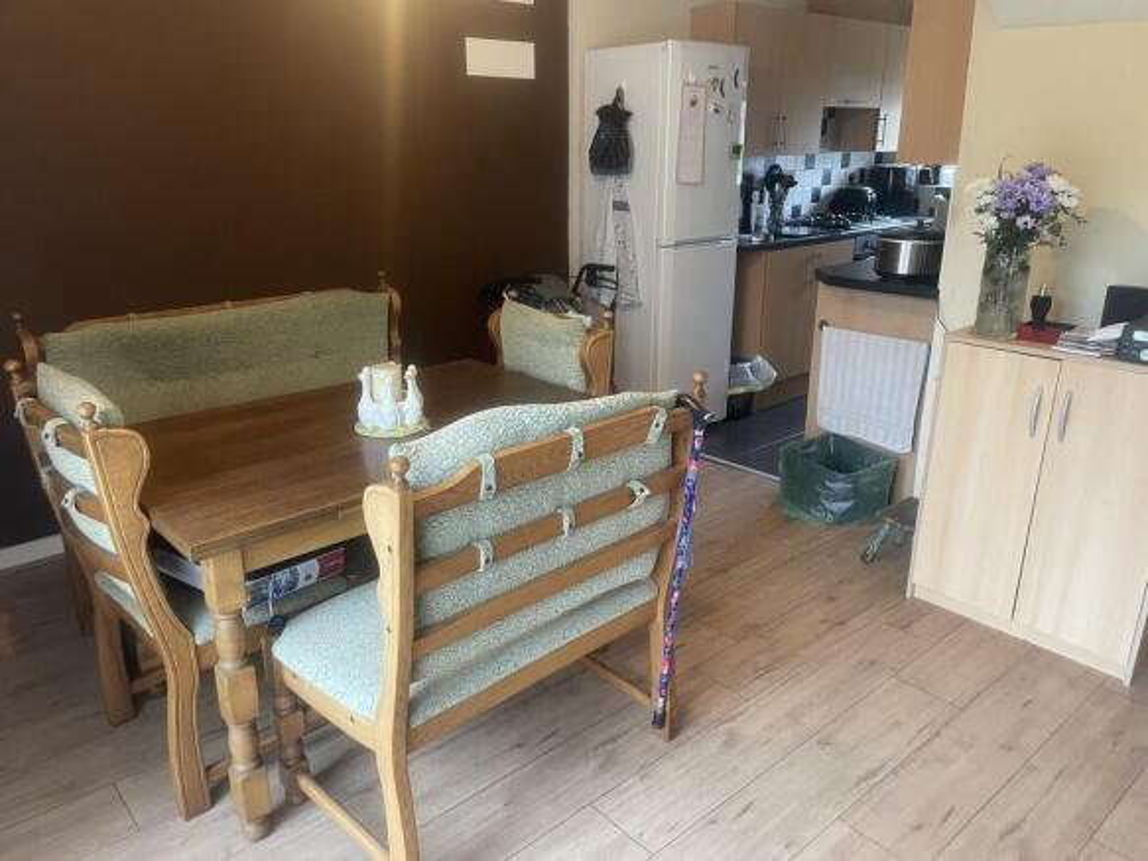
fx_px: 862
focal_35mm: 26
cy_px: 430
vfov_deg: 53.0
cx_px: 574
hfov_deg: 67.3
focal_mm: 4.2
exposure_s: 1/50
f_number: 1.6
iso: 250
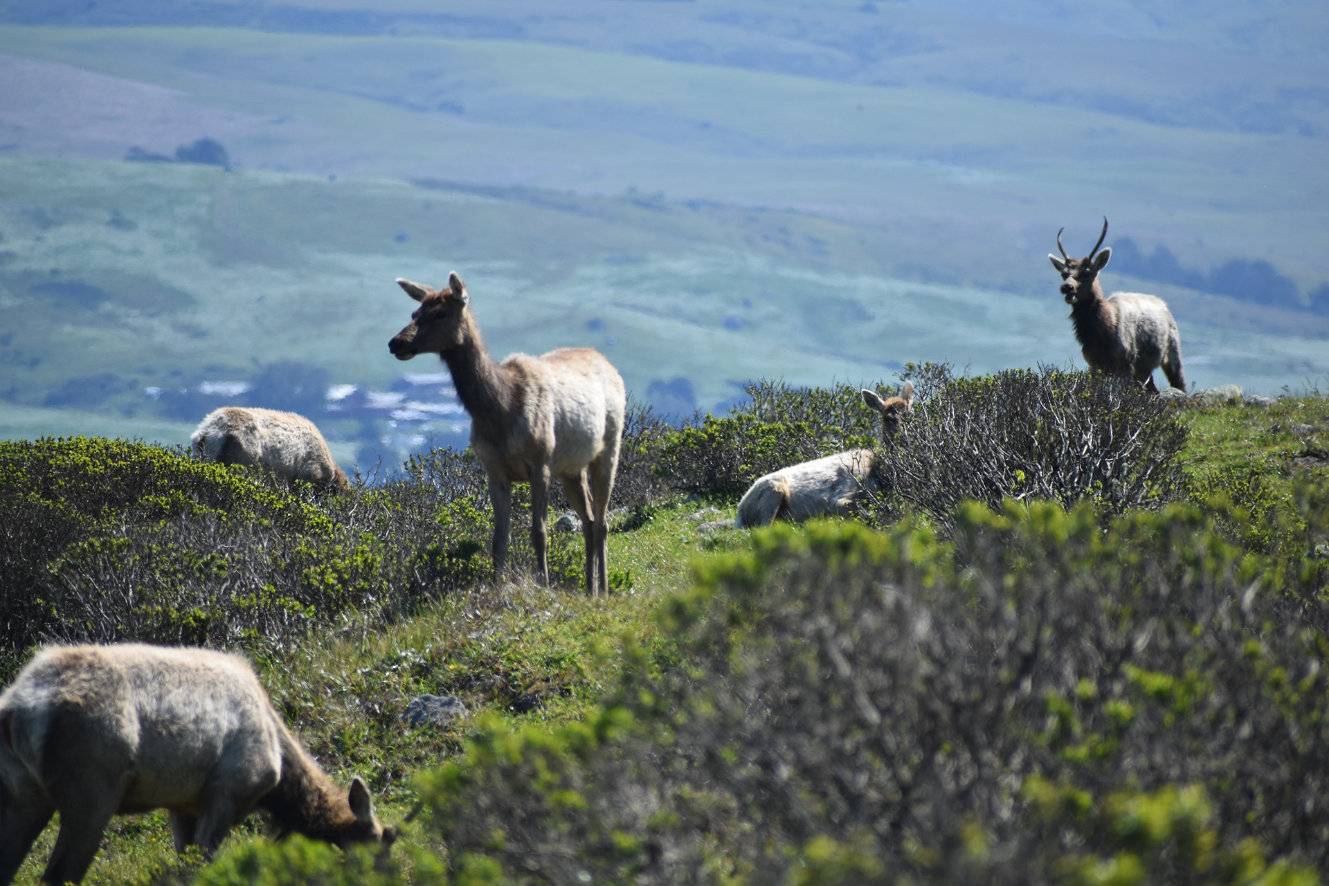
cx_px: 664
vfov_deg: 3.1
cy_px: 443
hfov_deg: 4.6
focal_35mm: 450
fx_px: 16611
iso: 200
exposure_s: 1/800
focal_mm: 300
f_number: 6.3
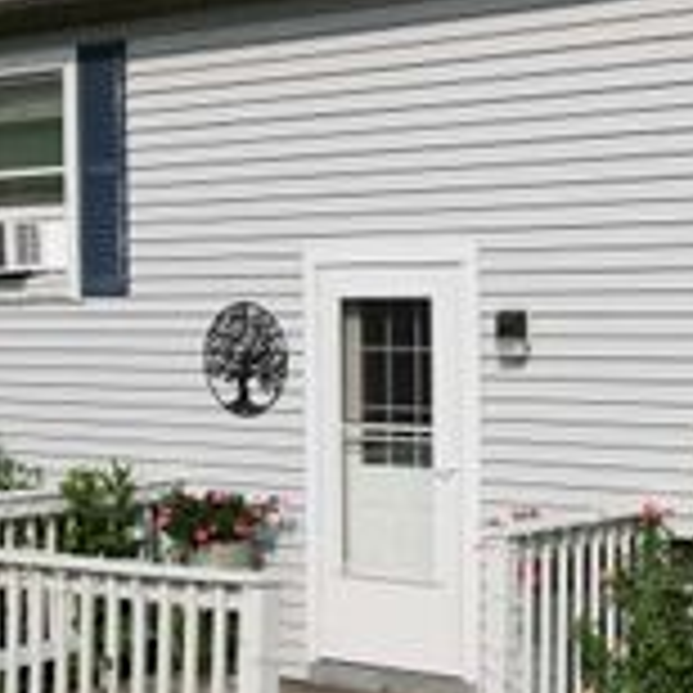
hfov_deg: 24.4
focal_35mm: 69
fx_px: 1563
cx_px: 612
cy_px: 398
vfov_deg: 25.0
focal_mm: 6.72
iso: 120
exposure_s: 1/4000
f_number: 1.7
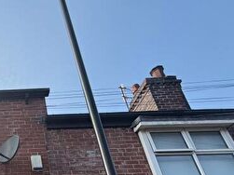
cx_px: -21
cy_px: 200
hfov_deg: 39.5
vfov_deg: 31.8
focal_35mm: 39
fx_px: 264
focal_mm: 2.22
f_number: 2.2
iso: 50
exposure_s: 1/405
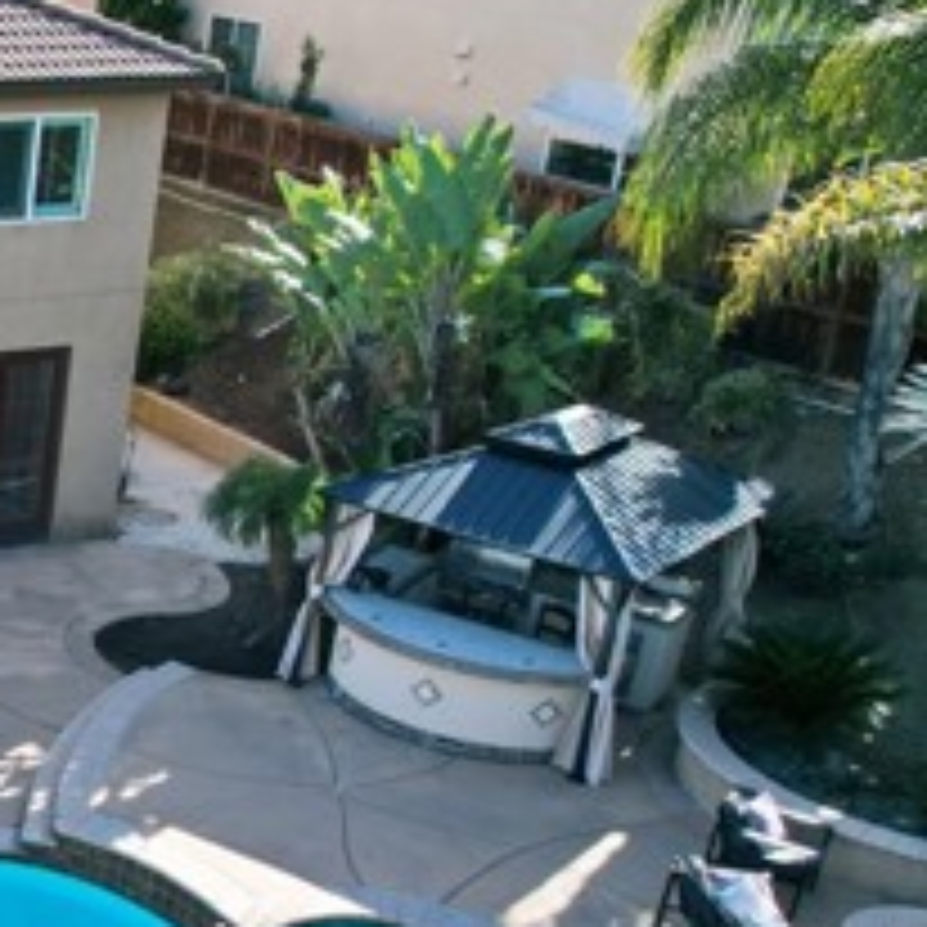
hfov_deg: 23.5
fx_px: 1757
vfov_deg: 29.4
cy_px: 610
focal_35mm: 58
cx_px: -468
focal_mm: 8.4
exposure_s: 1/1000
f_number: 2.8
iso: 100
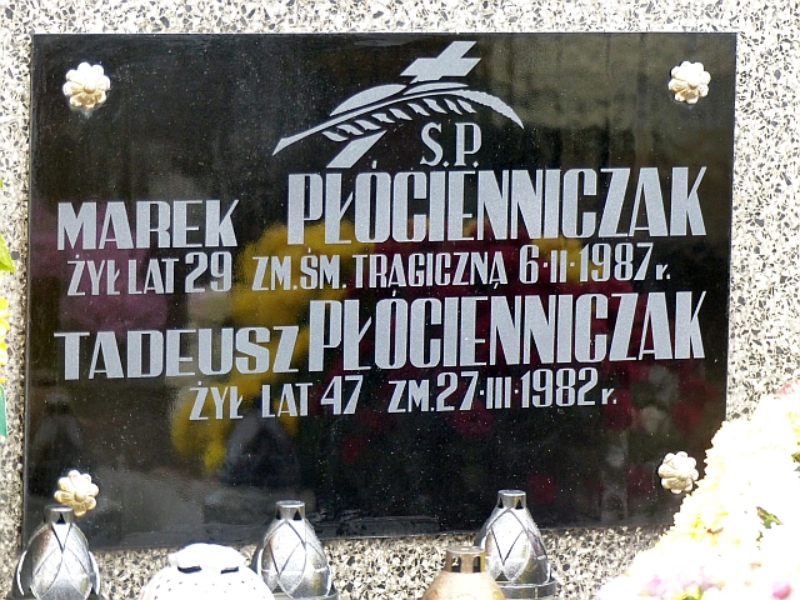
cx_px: 400
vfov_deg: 6.8
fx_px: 5015
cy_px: 300
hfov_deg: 9.1
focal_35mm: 217
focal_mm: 39.1
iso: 400
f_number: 2.8
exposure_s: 1/25
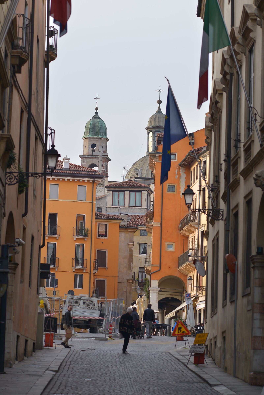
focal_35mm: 135
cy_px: 198
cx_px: 132
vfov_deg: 15.2
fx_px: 1484
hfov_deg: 10.2
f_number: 5.6
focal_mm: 135
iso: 200
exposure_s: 1/500
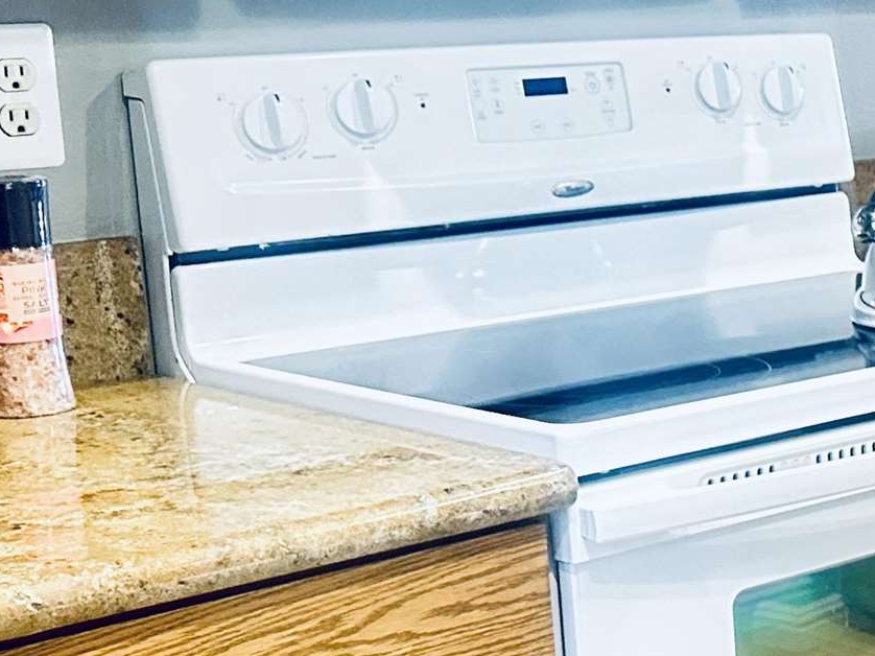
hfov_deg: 17.8
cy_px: 343
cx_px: 1575
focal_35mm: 88
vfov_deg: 16.8
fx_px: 2224
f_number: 1.78
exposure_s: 1/40
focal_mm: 6.86
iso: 640
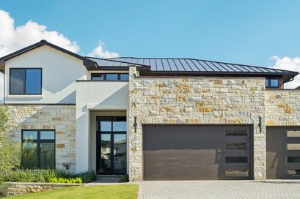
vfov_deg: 30.4
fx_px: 366
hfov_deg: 44.5
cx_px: 162
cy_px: 120
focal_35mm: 44
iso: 400
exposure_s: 1/500
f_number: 8
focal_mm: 24
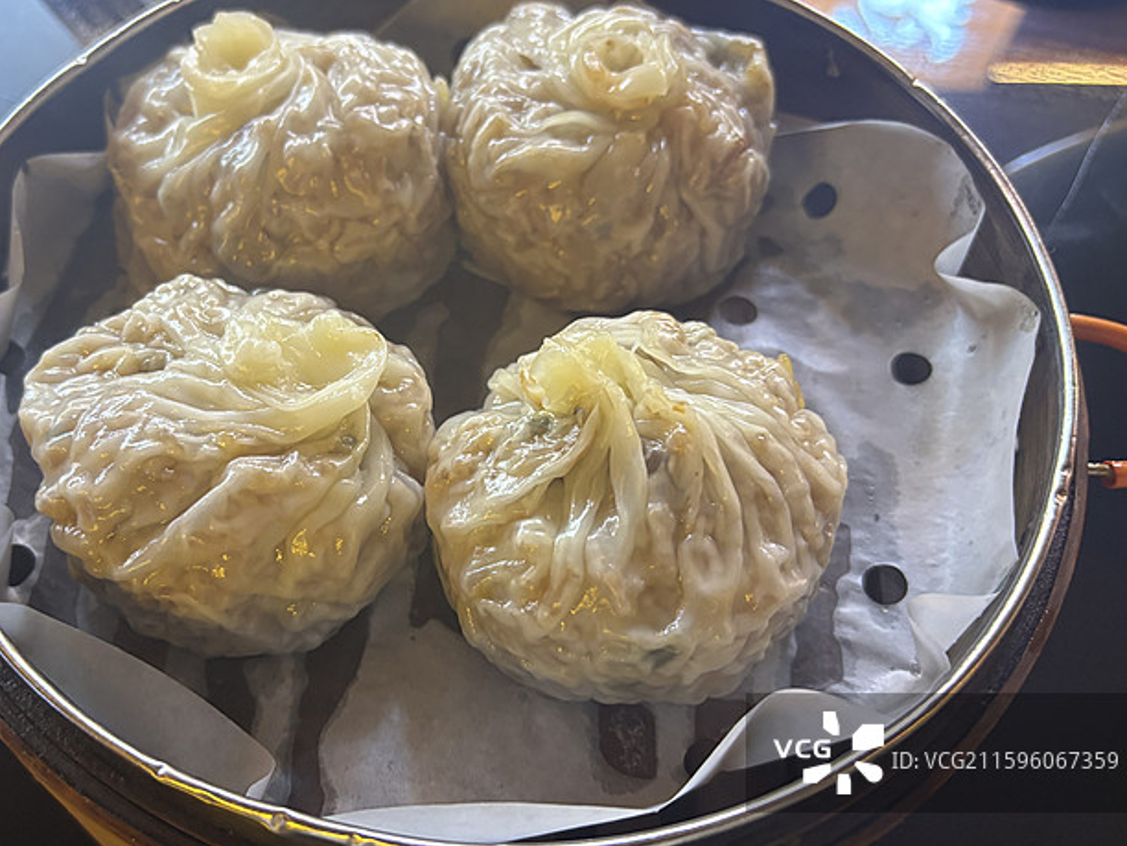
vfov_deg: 41.8
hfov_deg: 53.3
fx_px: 1107
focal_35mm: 34
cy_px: 463
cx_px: 420
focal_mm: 5.96
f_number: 1.6
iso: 250
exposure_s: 1/50
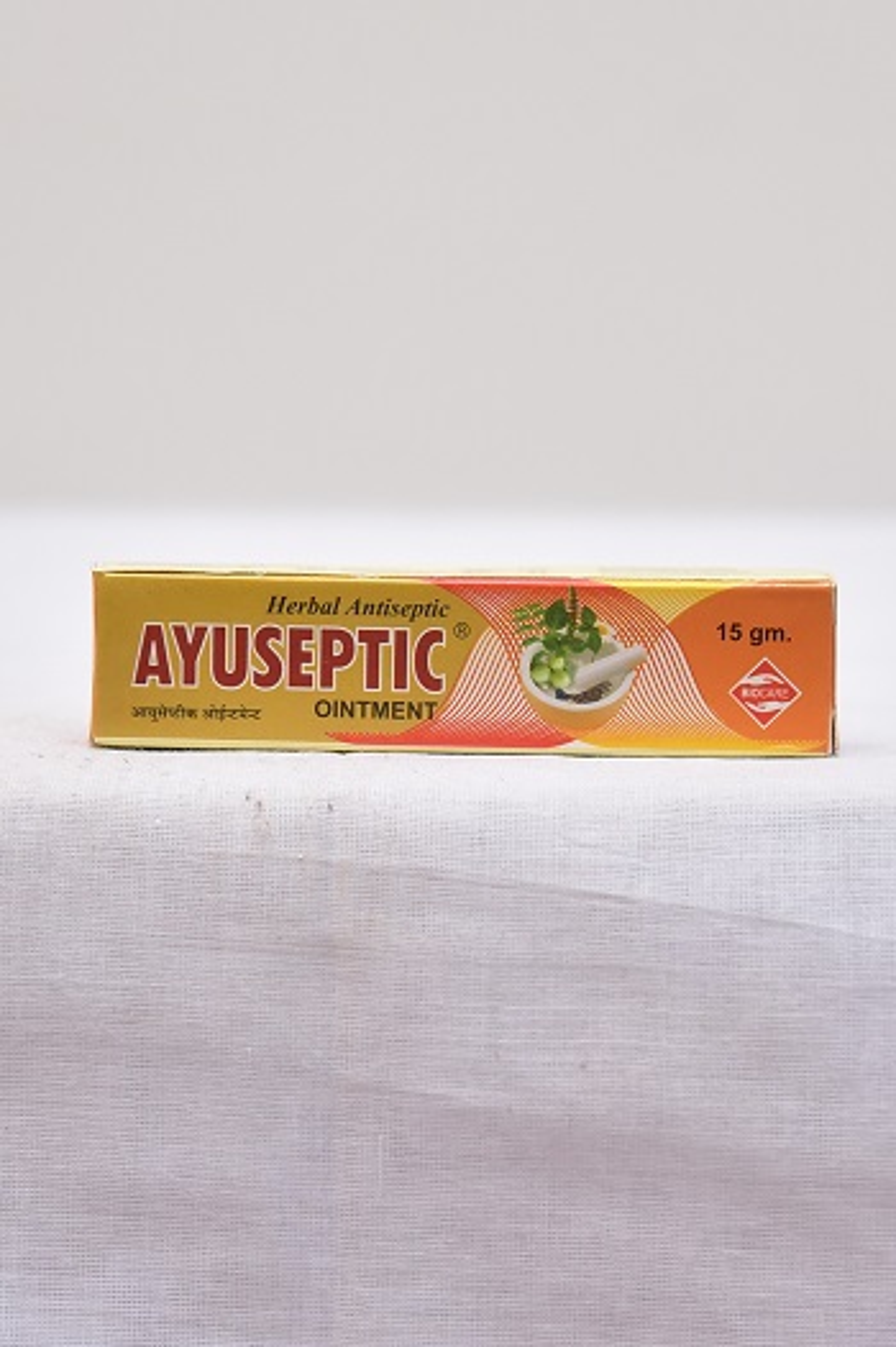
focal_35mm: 86
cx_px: 448
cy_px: 674
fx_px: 3215
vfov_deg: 23.7
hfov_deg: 15.9
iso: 1600
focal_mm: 86
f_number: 4.5
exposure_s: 1/125
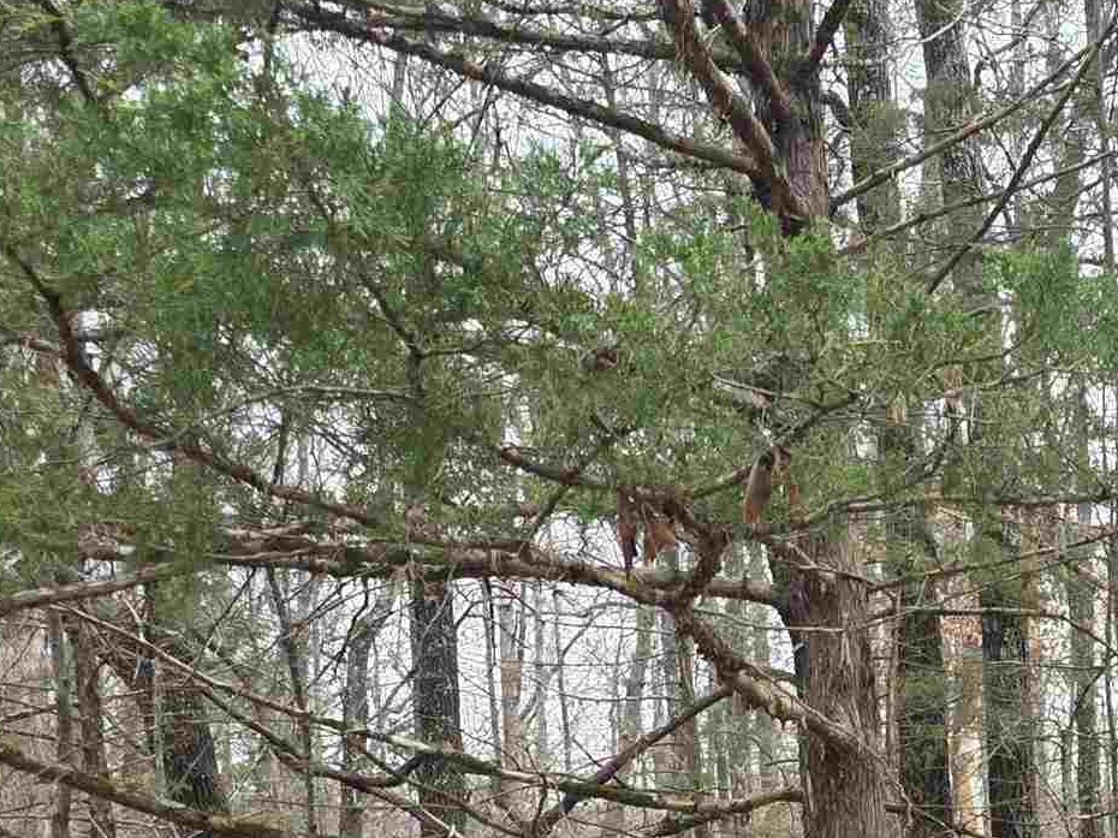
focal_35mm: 76
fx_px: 2454
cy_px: 908
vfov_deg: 18.7
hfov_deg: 23.8
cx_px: 1271
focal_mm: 6.3
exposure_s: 1/180
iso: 50
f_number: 1.7
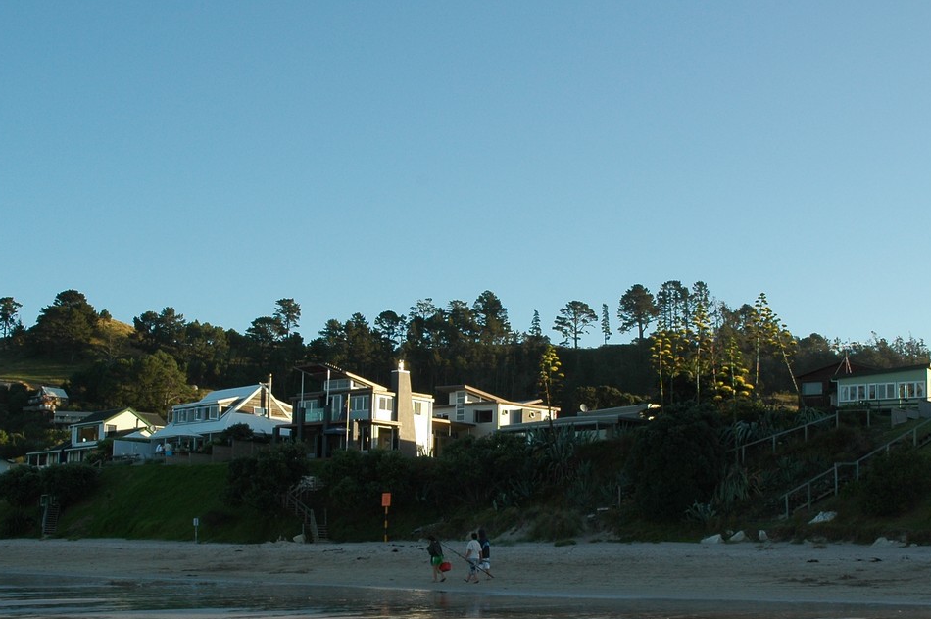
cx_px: 459
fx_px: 1473
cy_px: 395
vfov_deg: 23.7
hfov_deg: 35.1
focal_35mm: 57
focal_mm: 24
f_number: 9
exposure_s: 1/160
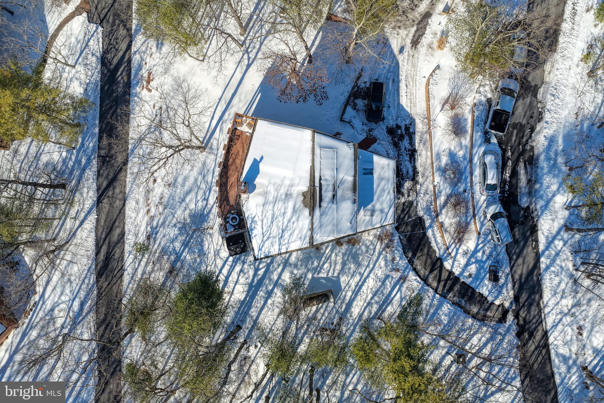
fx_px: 470
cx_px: 302
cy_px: 202
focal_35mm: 28
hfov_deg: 65.5
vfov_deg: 46.4
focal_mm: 14.4
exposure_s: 1/1000
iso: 250
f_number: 2.8
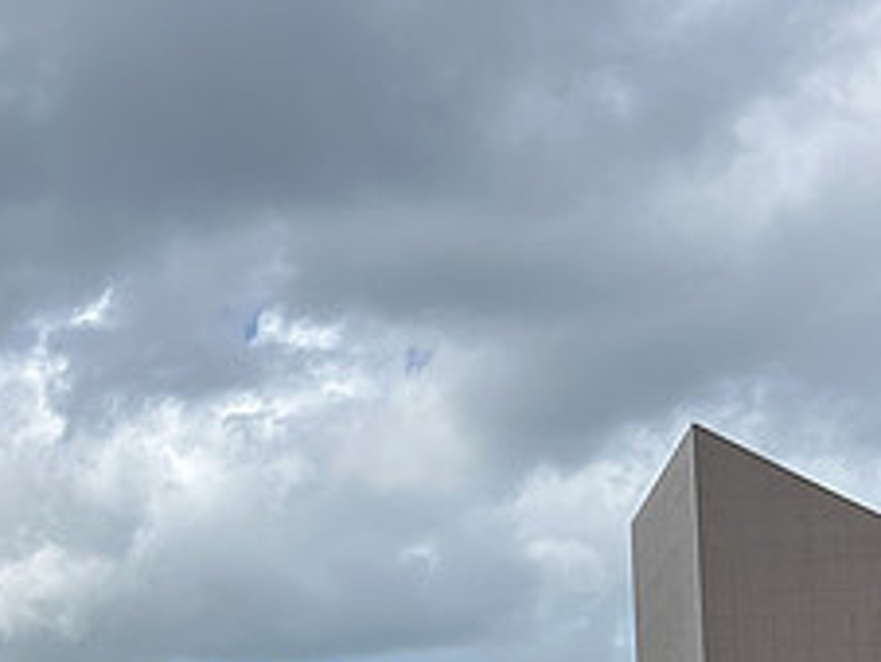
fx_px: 2344
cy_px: 787
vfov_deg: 15.5
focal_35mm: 92
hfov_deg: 19.6
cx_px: -273
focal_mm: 5.7
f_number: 1.5
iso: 50
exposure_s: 1/6211
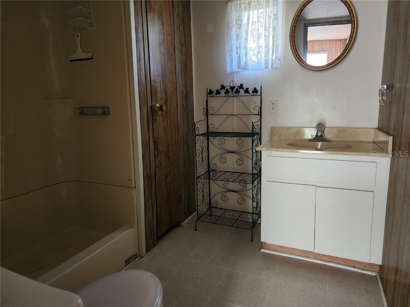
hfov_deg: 73.9
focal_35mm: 23
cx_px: 205
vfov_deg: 58.9
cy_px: 154
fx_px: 272
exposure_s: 1/24
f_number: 1.8
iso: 640
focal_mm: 6.4
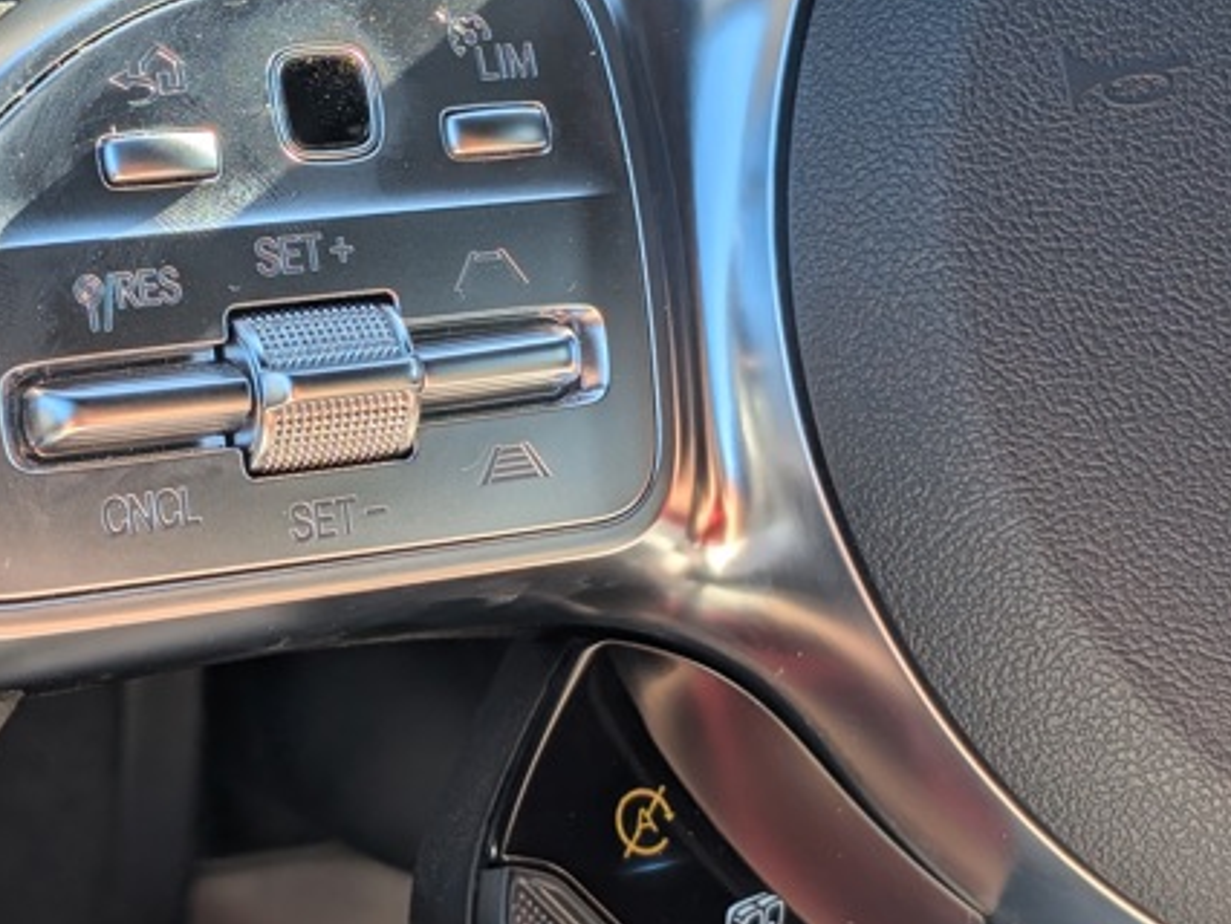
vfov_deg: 16.0
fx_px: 3274
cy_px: 269
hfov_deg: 21.2
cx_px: 448
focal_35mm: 92
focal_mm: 6.9
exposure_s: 1/156
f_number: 1.68
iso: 19
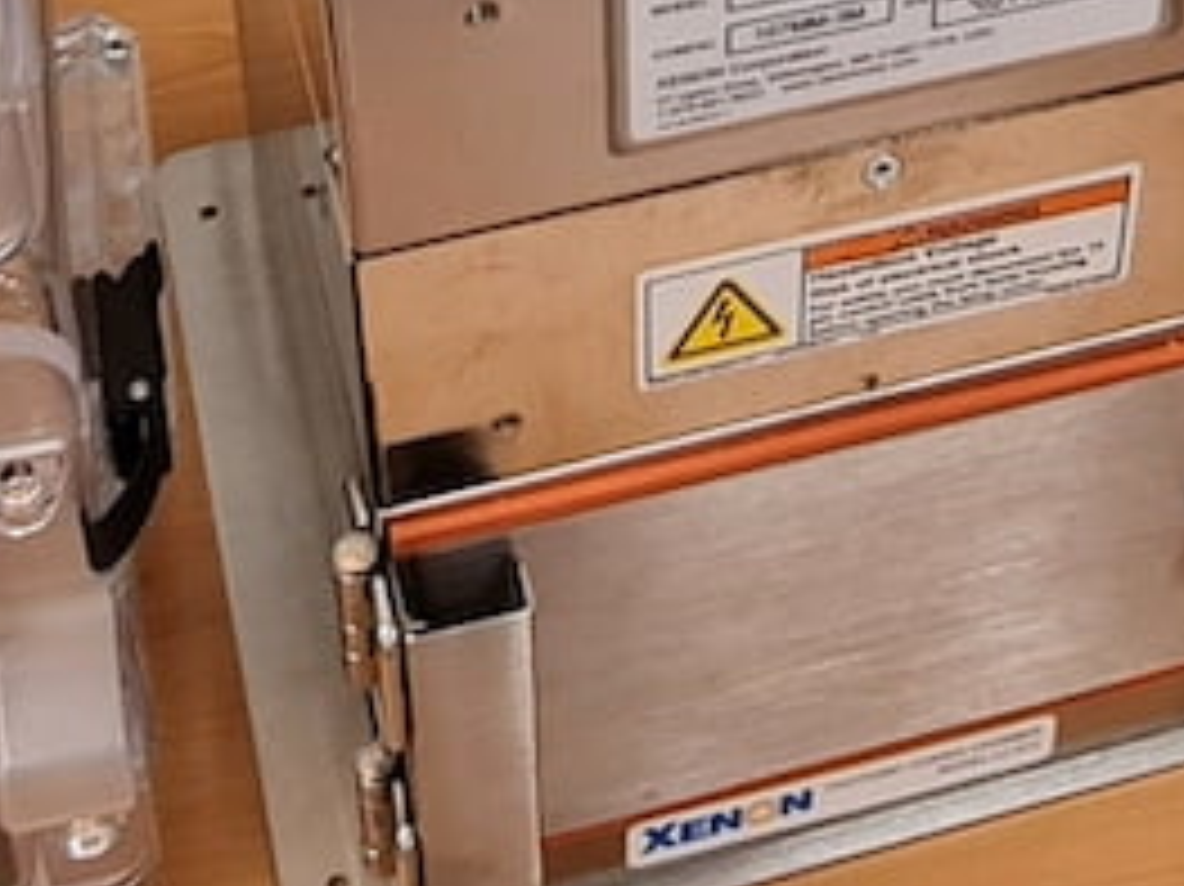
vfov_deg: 16.6
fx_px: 2701
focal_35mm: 79
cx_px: 788
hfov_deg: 24.6
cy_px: -517
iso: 125
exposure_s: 1/50
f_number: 2.2
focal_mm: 2.2
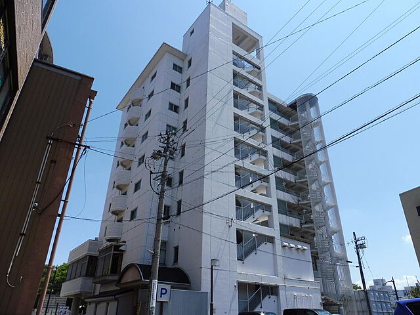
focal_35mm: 24
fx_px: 291
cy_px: 158
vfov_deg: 56.8
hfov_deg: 71.6
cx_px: 210
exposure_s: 1/1000
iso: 100
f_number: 4
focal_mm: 4.3
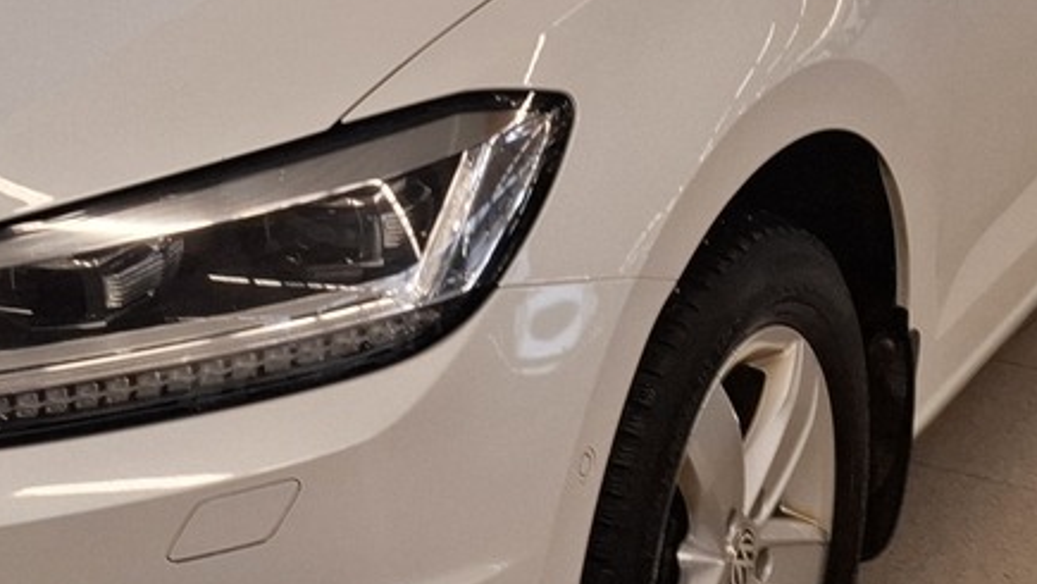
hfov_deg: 25.5
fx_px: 2283
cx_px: 393
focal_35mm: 83
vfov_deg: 14.4
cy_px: 67
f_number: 1.8
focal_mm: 5.54
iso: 50
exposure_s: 1/110
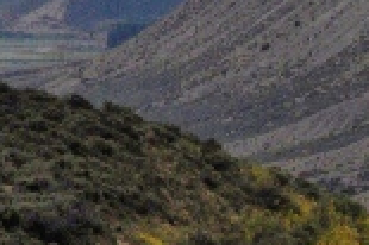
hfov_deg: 2.2
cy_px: 58
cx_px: 571
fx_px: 9522
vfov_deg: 1.5
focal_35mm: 930
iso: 200
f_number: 27
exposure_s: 1/90
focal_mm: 150
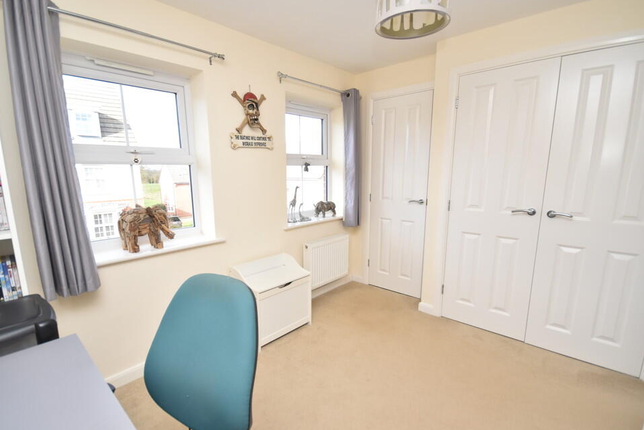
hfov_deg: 96.7
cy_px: 225
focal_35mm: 16
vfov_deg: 73.7
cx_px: 312
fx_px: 286
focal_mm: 10
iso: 640
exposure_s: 1/200
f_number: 5
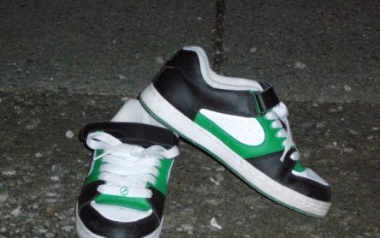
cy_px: 131
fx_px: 1129
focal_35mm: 109
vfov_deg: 12.0
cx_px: 191
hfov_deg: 19.1
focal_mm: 16.8
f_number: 5.6
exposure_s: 1/30
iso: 400
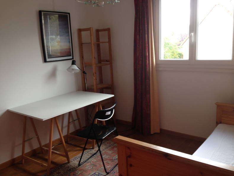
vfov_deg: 40.7
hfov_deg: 52.6
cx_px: 117
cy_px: 88
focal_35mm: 35
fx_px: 237
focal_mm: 4.28
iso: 50
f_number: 2.4
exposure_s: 1/30
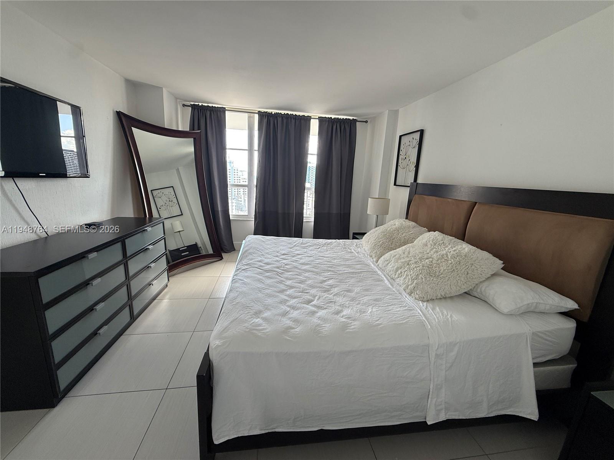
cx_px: 307
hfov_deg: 102.1
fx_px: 248
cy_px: 230
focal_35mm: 14
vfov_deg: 85.7
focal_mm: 2.22
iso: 100
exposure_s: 1/99
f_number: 2.2
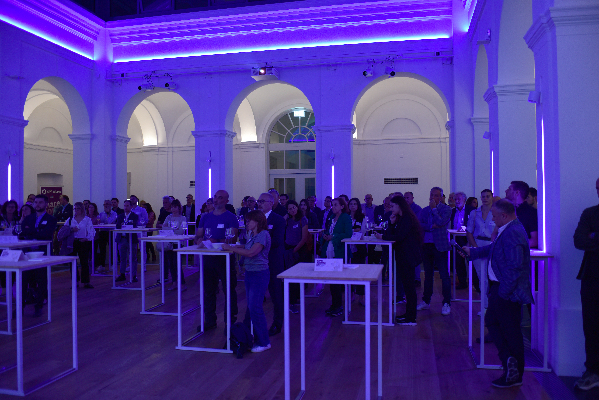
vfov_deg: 46.4
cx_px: 300
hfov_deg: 65.5
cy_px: 200
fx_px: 466
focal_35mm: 28
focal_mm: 28
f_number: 2.8
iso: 500
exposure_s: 1/60
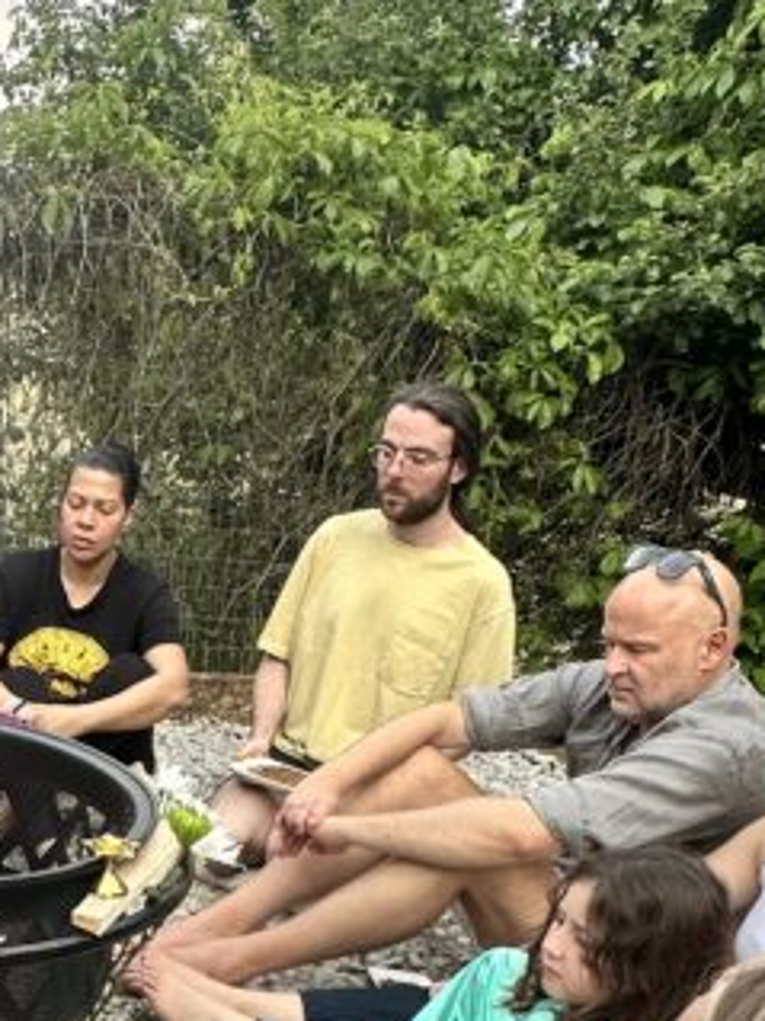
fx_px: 1327
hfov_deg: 29.8
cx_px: -19
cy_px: 861
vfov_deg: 39.9
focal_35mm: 45
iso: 40
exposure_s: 1/209
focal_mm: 2.22
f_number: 2.2
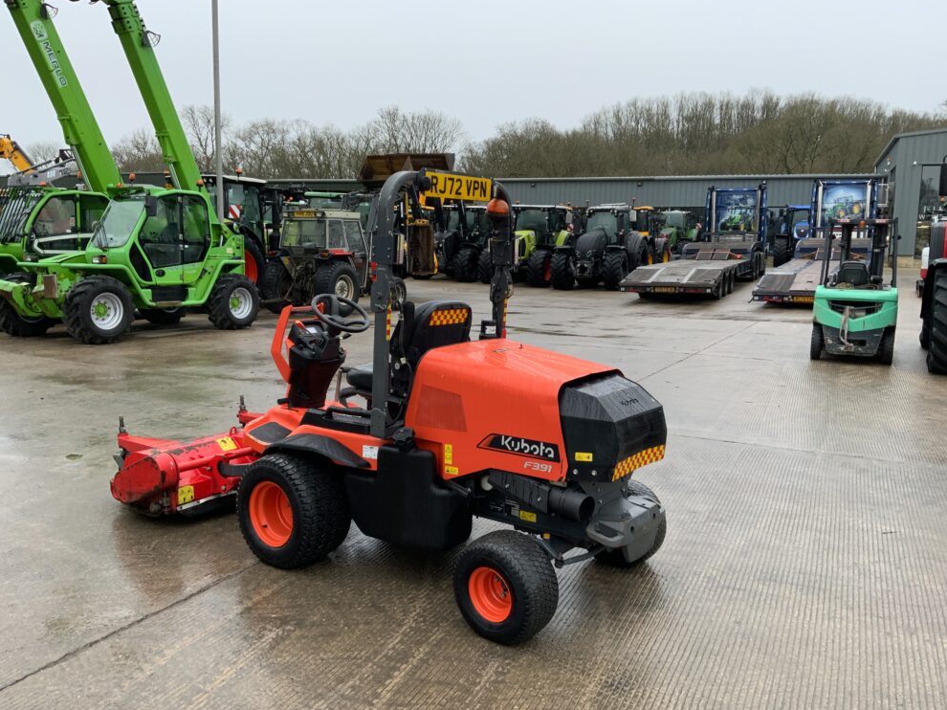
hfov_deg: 60.0
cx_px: 489
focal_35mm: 30
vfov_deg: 46.8
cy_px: 360
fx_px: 821
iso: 40
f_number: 1.8
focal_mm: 3
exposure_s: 1/122
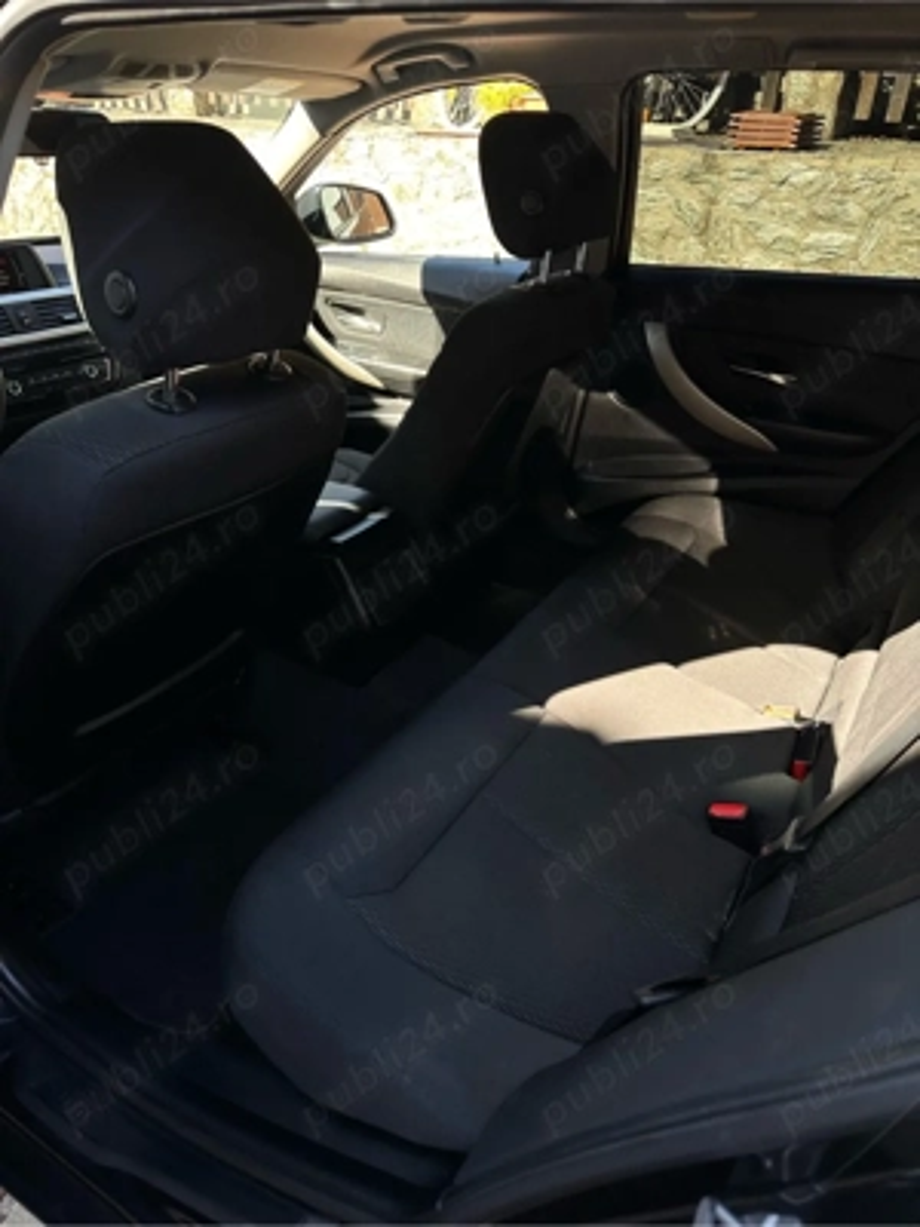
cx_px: 460
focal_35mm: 24
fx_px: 850
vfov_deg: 71.6
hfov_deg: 56.8
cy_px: 614
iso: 100
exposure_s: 1/171
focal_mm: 6.86
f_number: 1.78
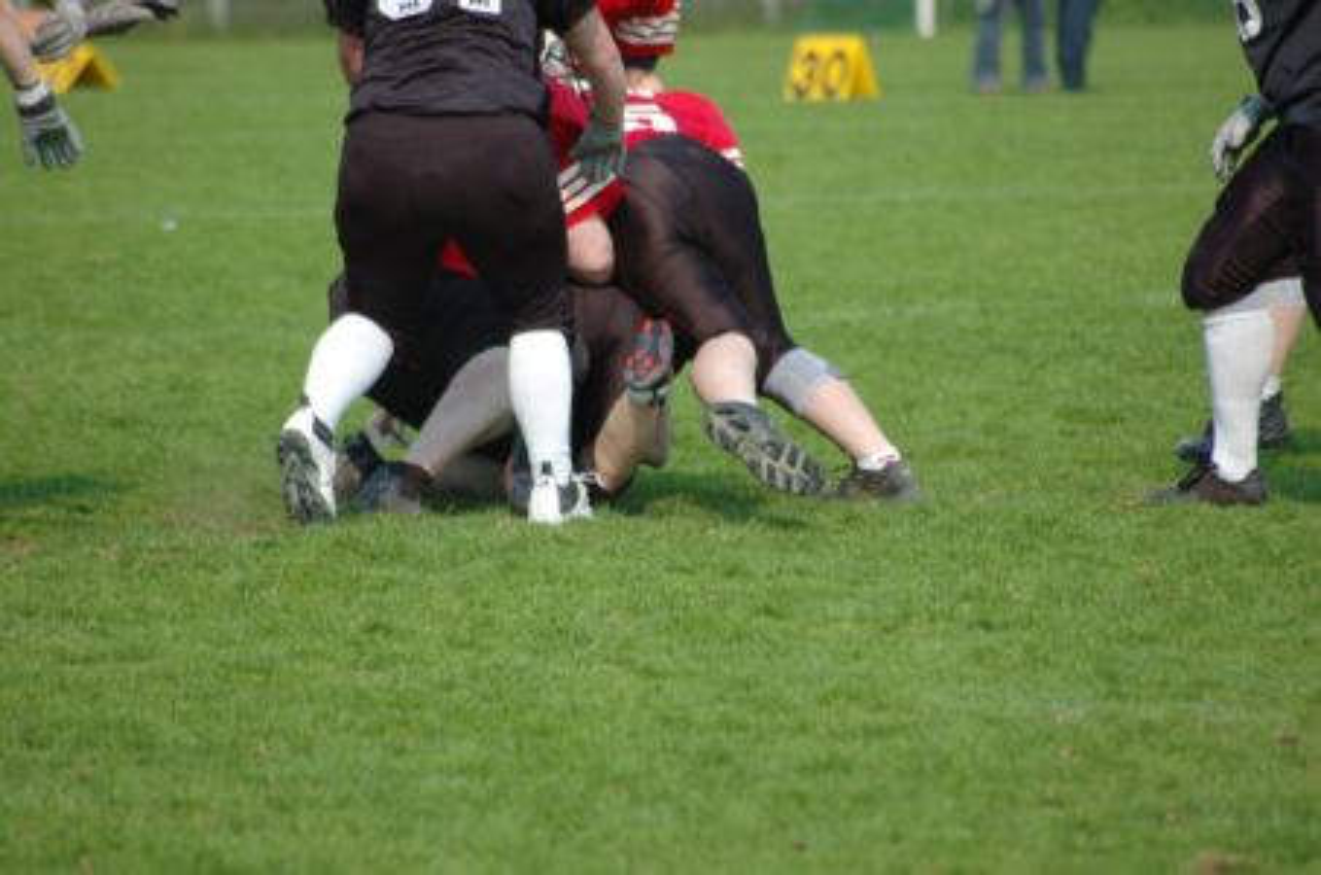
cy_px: 438
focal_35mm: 330
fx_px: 12084
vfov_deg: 4.1
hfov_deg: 6.3
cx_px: 660
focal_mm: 220
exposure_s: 1/800
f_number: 5.3
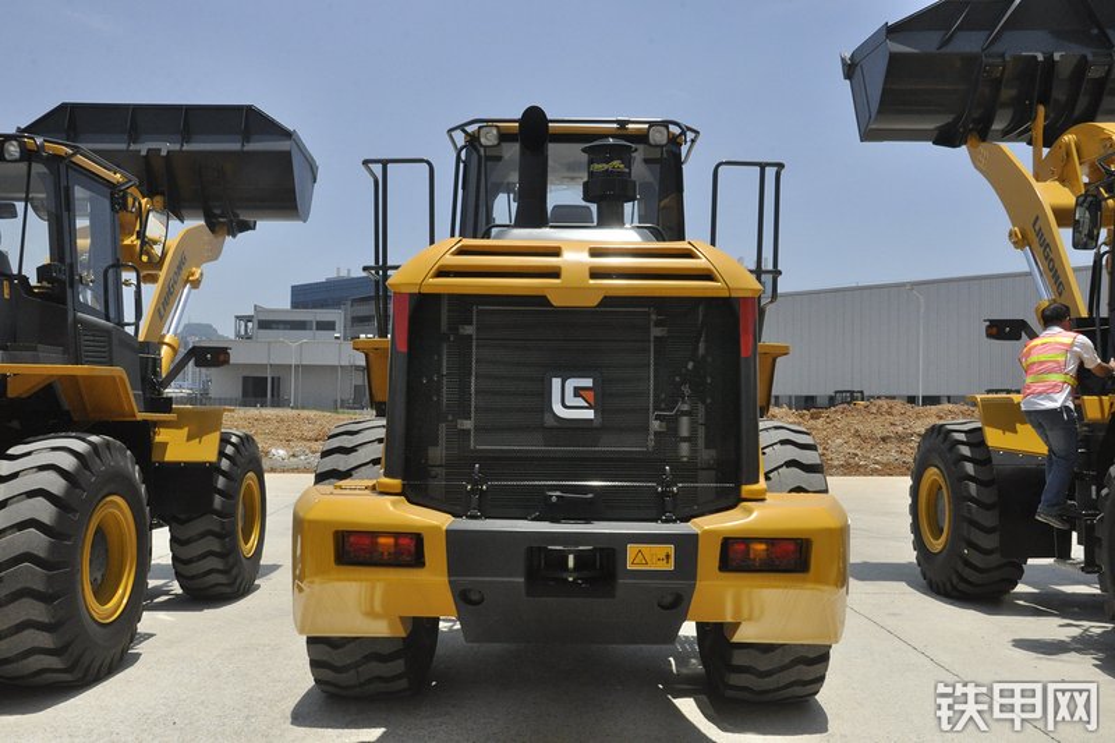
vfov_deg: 36.9
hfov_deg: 53.1
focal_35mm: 36
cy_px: 372
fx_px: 1115
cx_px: 558
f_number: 14
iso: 1250
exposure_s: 1/800
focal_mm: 24
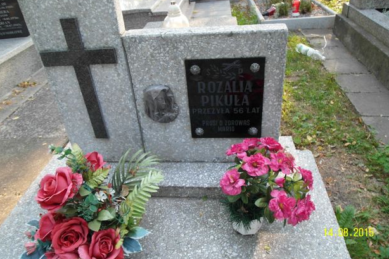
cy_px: 112
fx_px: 281
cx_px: 200
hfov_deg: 69.4
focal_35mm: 26
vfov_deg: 49.5
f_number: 3.4
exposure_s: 1/60
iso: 100
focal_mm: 5.2
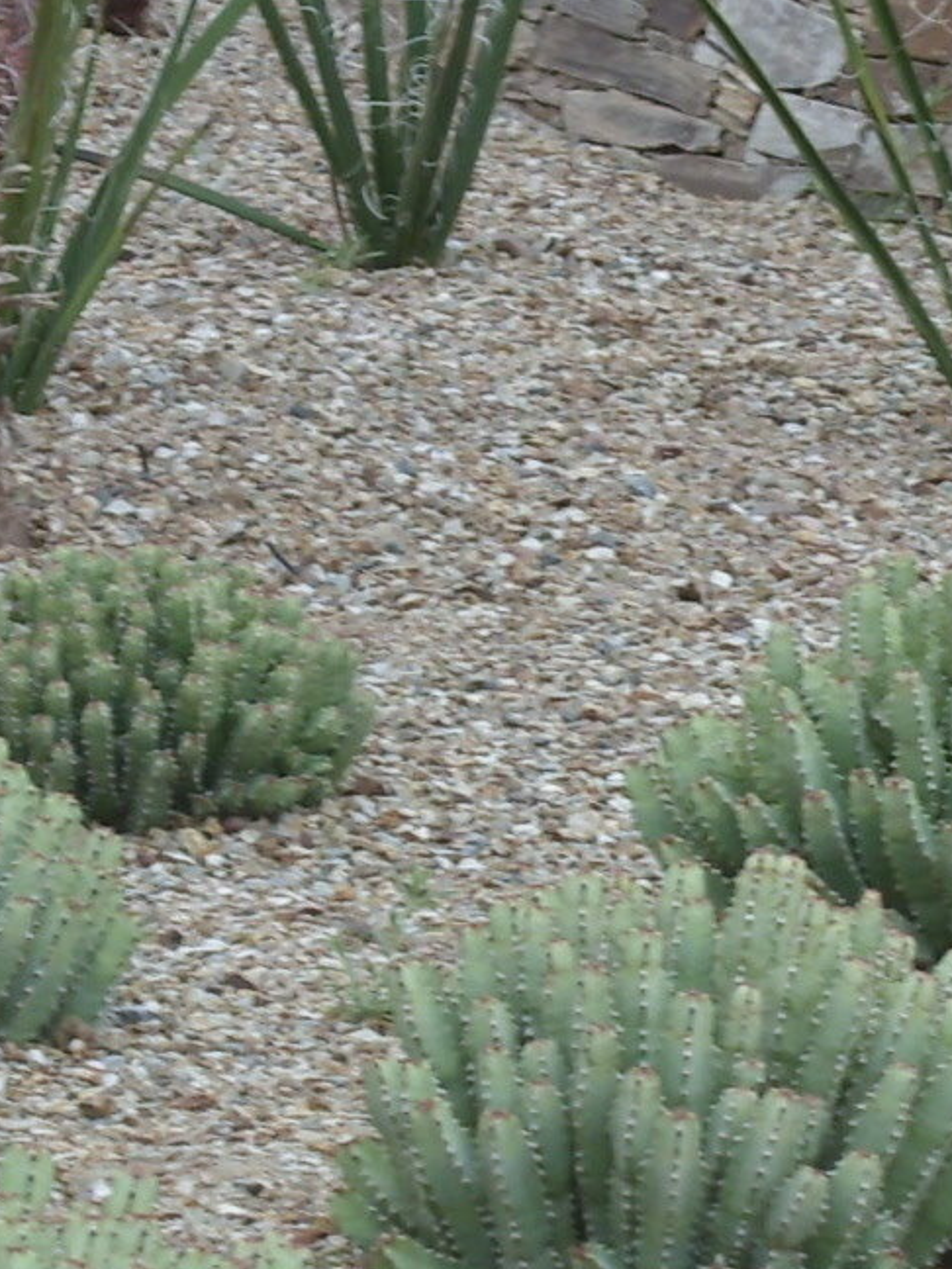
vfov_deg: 6.0
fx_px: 12174
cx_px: 772
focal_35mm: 332
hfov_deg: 4.5
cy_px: 650
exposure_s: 1/76
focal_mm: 13.8
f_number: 3.3
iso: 50
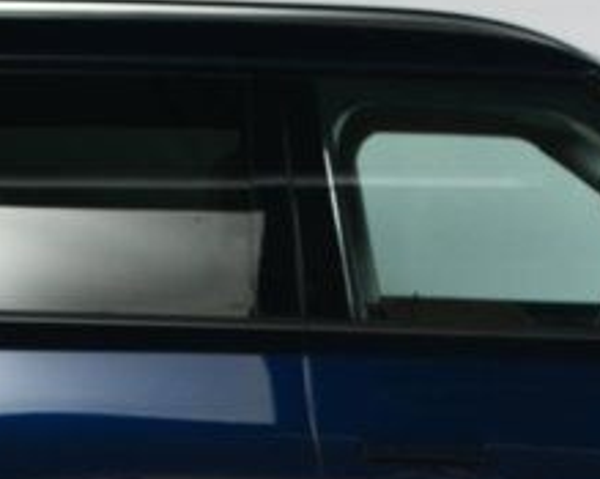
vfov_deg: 10.4
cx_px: 367
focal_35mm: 145
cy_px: 610
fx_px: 2574
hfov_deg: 13.3
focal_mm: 22
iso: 100
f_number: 11
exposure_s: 1/160
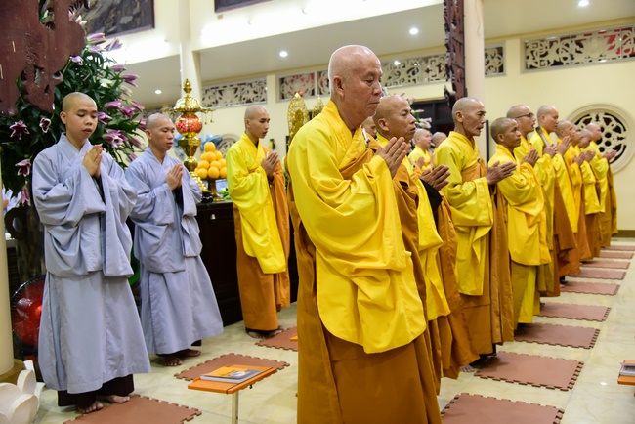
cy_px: 212
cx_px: 318
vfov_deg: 41.2
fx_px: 565
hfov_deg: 58.7
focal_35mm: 32
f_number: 4
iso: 2000
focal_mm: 32
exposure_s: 1/25
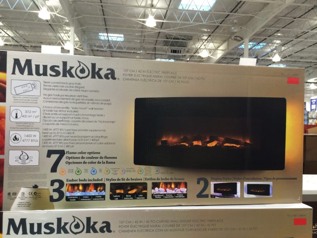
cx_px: 158
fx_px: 266
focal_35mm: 29
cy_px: 119
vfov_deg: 48.2
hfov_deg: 61.7
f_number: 2.2
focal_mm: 4.15
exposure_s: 1/33
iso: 160
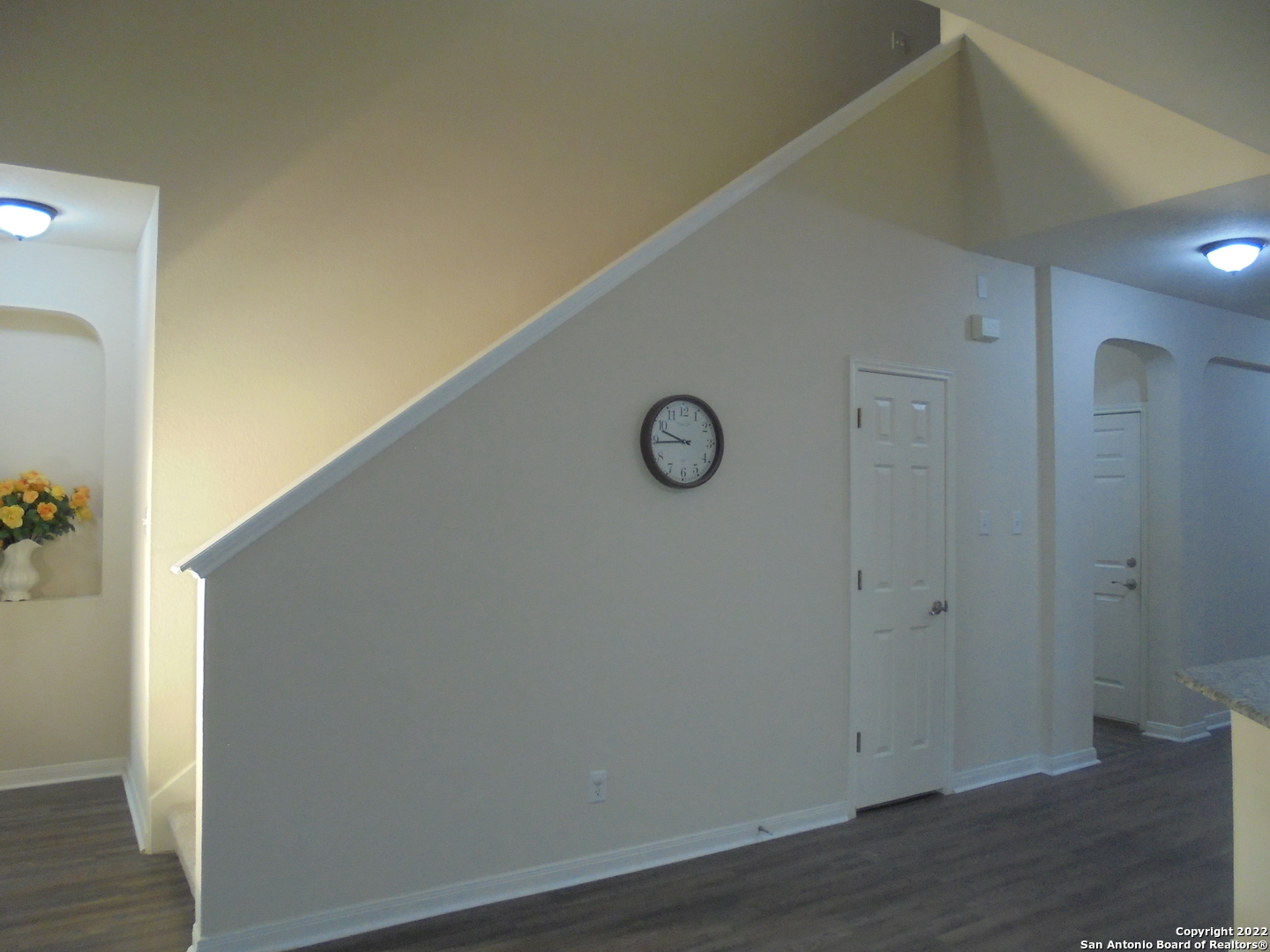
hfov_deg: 67.3
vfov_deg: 53.1
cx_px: 635
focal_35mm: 26
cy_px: 476
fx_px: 954
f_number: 3.5
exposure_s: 1/30
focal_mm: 4.6
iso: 250
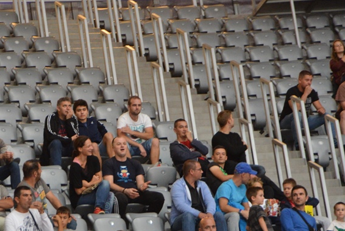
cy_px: 196
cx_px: 77
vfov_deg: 6.3
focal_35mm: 217
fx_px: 2081
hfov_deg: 9.5
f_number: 5.6
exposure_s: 1/60
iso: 3200
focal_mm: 120
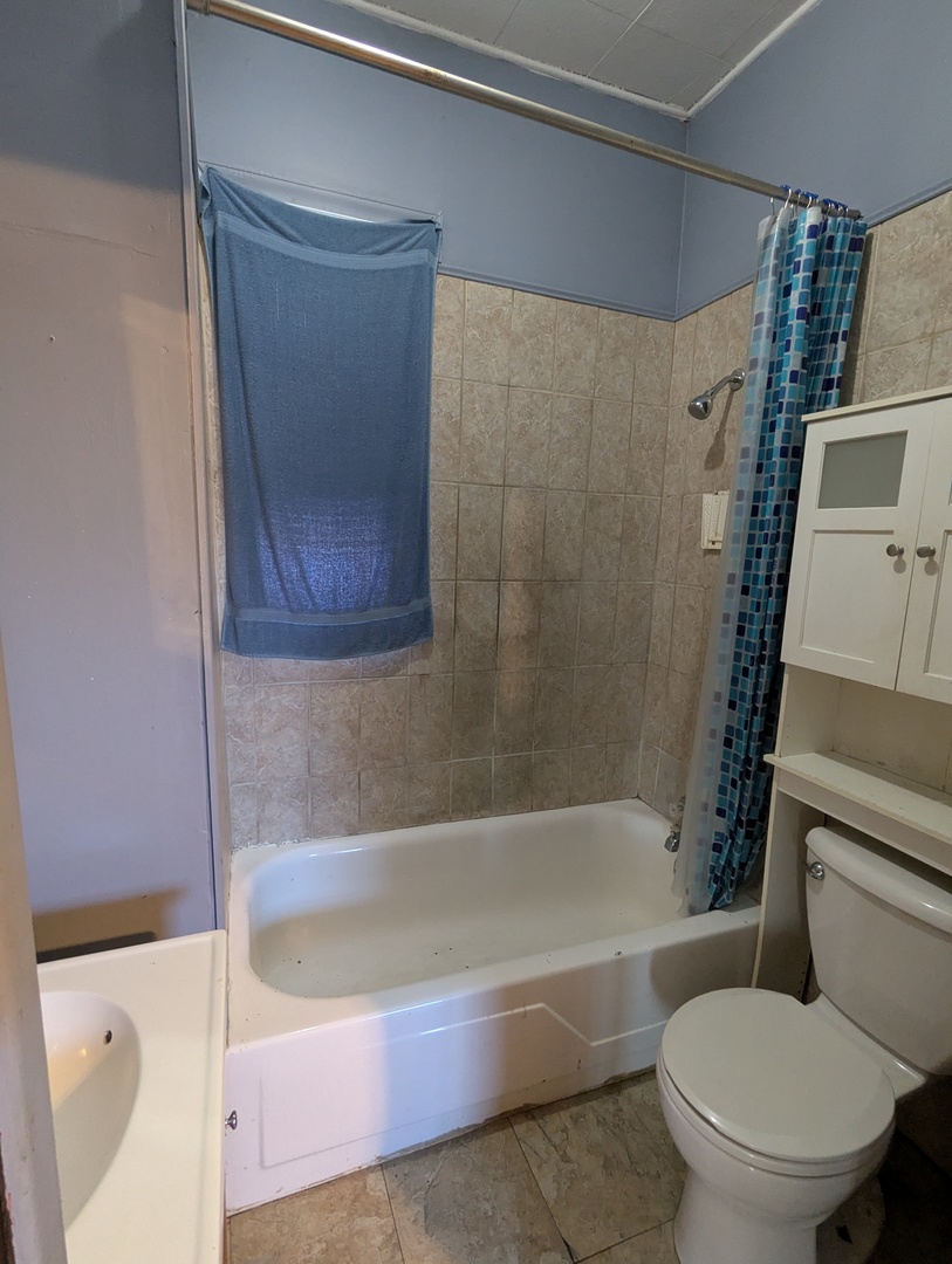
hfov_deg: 78.2
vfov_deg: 94.4
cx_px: 476
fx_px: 585
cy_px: 632
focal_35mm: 16
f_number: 2.2
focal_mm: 2.35
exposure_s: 1/24
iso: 430
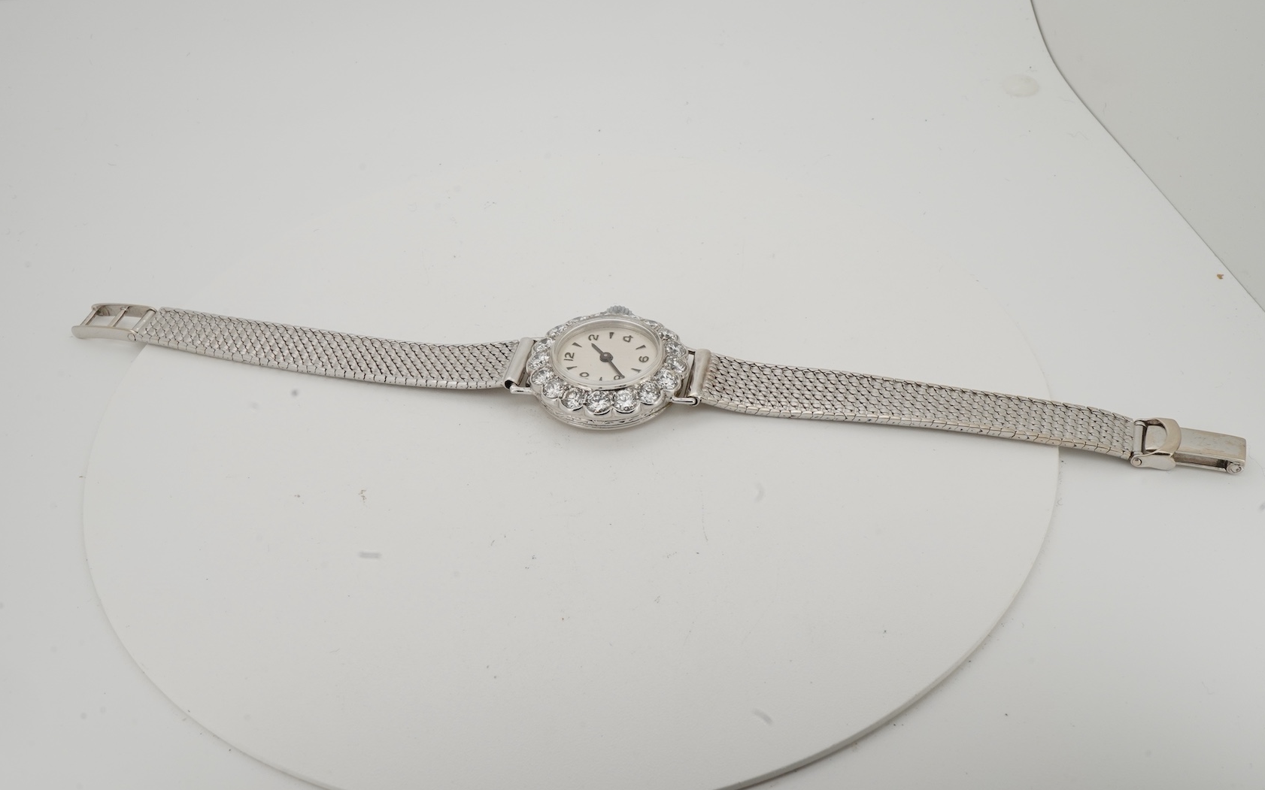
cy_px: 390
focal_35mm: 46
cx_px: 633
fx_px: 1586
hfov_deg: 43.5
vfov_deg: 28.0
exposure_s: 1/125
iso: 320
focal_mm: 30
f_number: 22
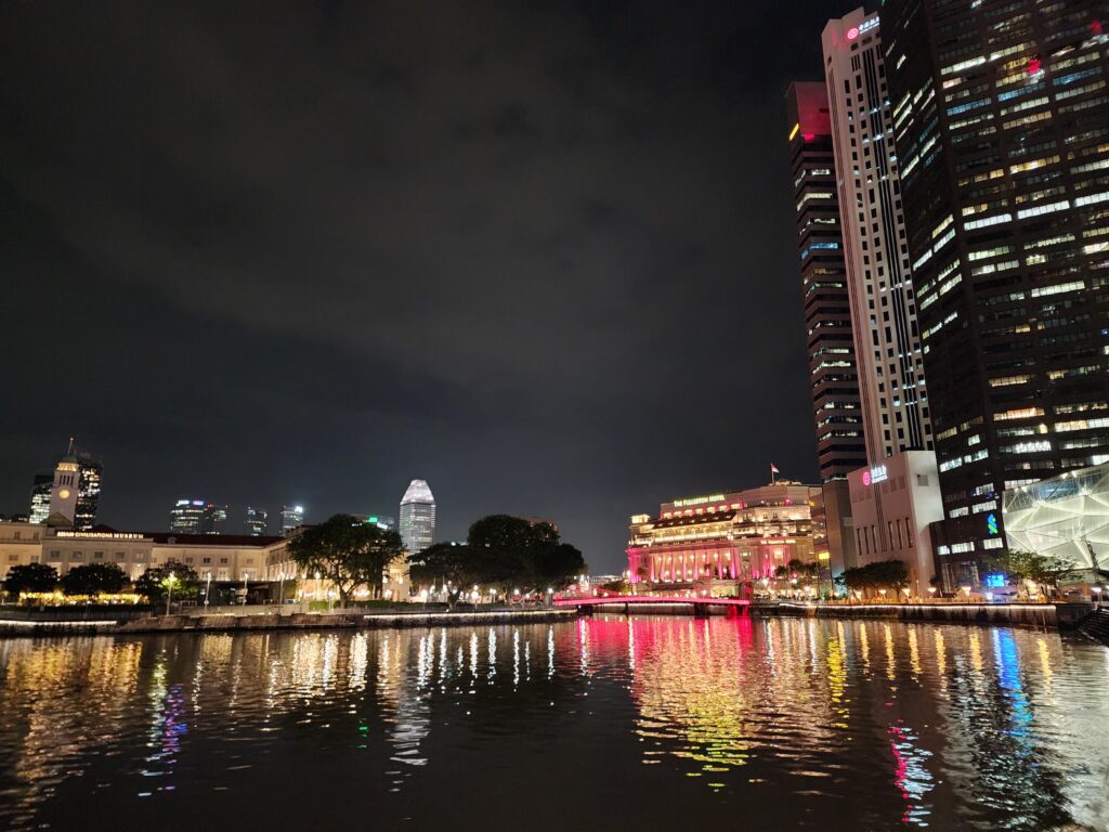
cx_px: 554
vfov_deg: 58.9
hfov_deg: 73.9
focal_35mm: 23
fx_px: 737
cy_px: 416
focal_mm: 6.4
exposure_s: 1/25
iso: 1250
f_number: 1.8
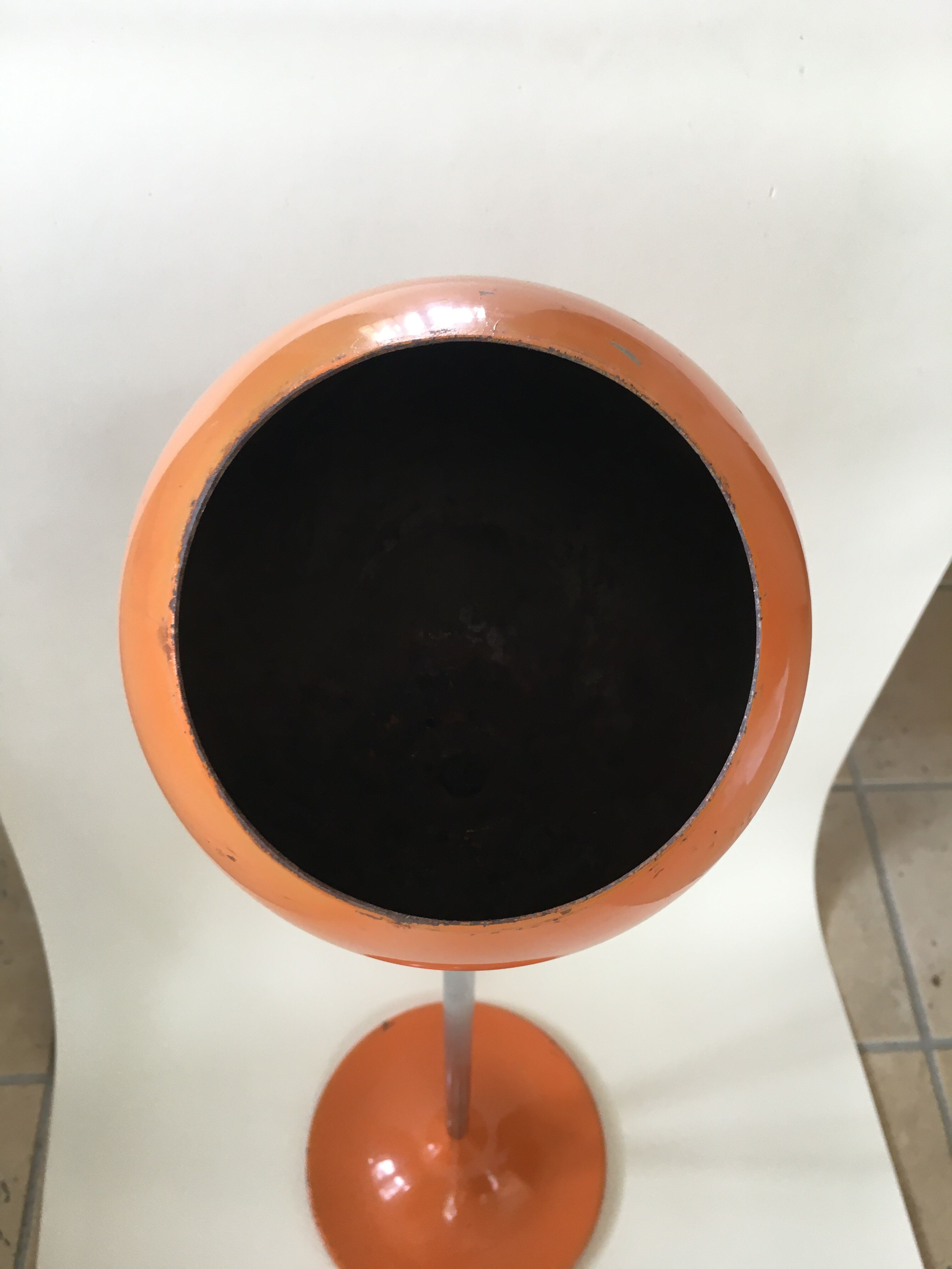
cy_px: 634
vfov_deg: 61.7
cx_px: 476
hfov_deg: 48.2
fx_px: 1063
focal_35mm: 29
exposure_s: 1/33
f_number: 2.2
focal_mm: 4.15
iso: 80
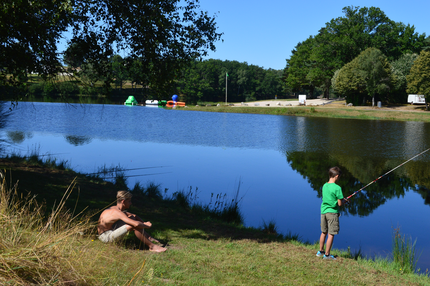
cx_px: 215
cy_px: 143
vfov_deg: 28.0
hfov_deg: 41.1
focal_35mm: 48
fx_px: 573
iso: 400
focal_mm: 32
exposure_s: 1/500
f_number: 11
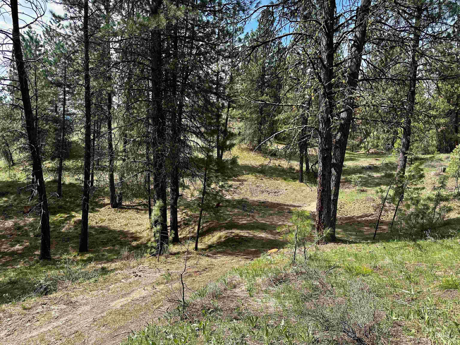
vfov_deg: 56.8
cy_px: 172
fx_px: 319
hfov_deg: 71.6
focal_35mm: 24
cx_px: 230
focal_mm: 6.86
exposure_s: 1/1517
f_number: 1.78
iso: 80
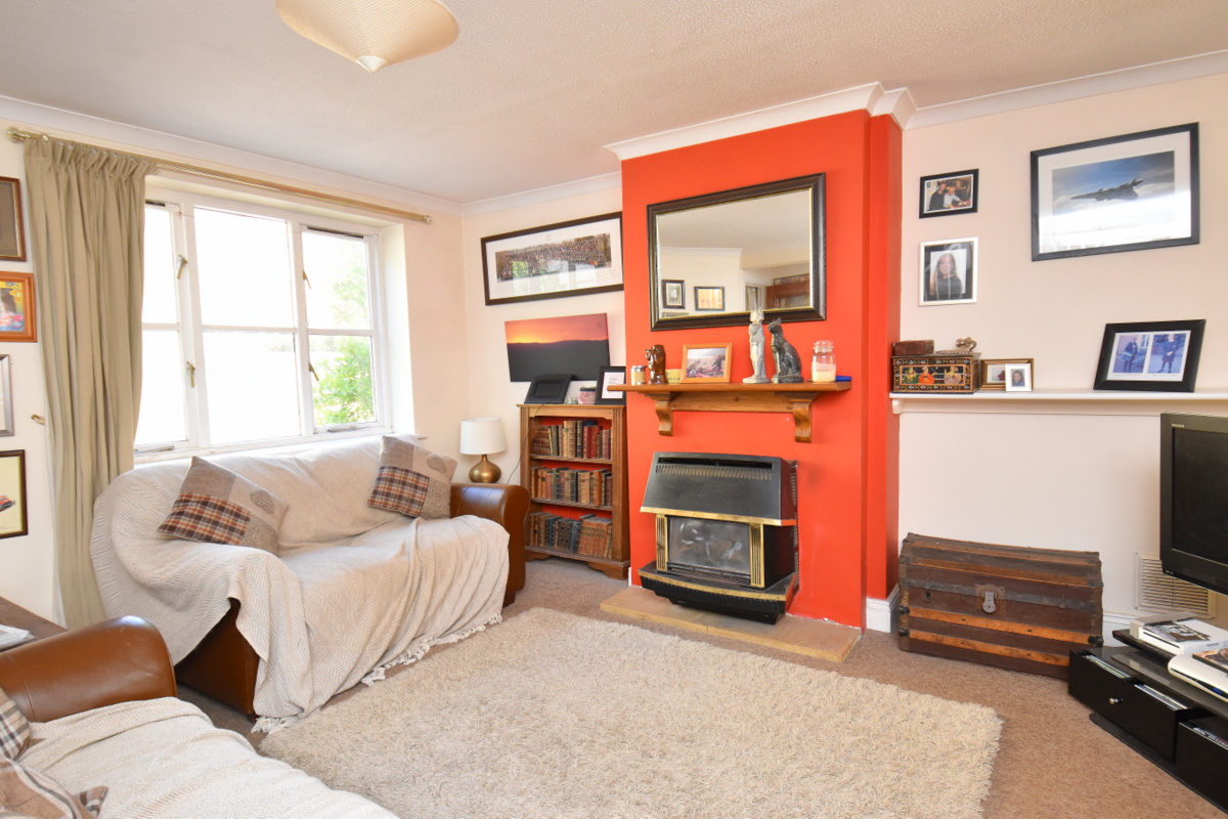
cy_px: 410
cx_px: 614
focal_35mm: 20
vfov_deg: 63.2
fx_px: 665
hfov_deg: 85.4
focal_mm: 13
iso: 900
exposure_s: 1/125
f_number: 4
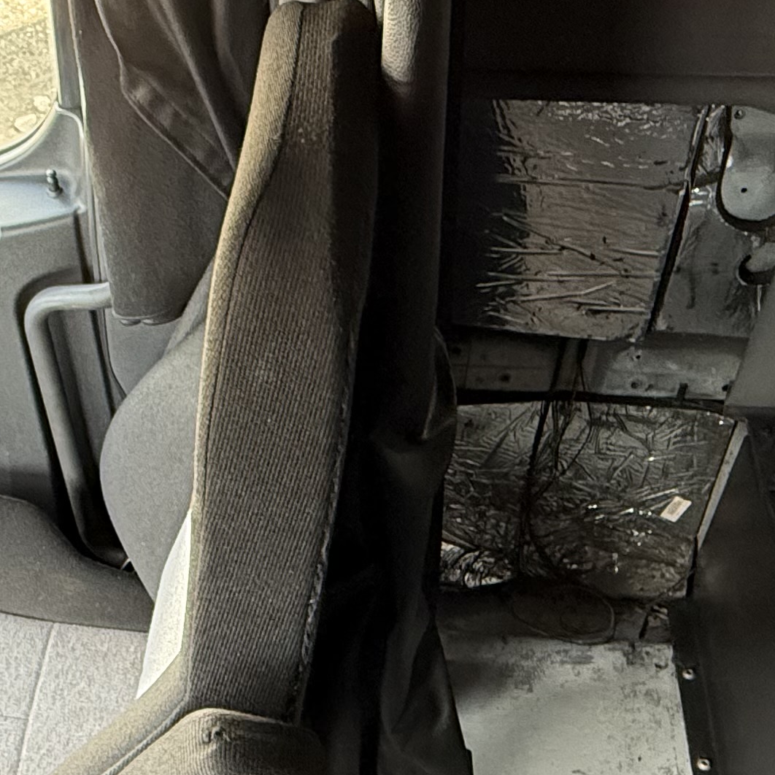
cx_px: 304
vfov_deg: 35.5
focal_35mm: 47
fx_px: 1190
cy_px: 552
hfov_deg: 35.9
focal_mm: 2.22
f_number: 2.2
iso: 320
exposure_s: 1/87
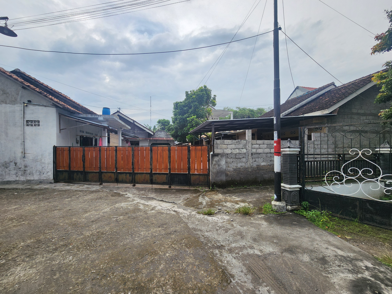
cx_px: 196
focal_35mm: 13
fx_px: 147
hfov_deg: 106.2
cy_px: 147
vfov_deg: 89.9
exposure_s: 1/919
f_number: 2.2
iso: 50
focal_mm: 2.2
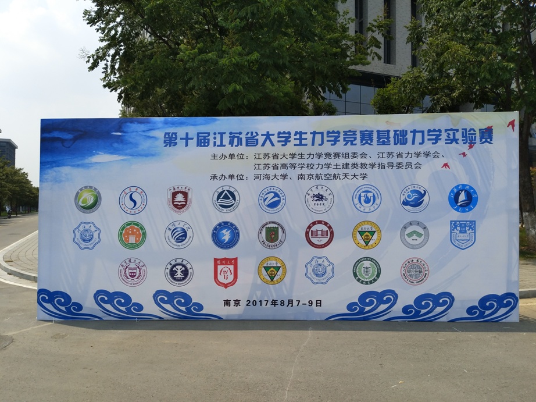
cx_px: 268
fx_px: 402
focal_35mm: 26
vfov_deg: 53.0
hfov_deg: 67.3
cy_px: 201
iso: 50
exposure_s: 1/1692
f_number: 2
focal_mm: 3.88
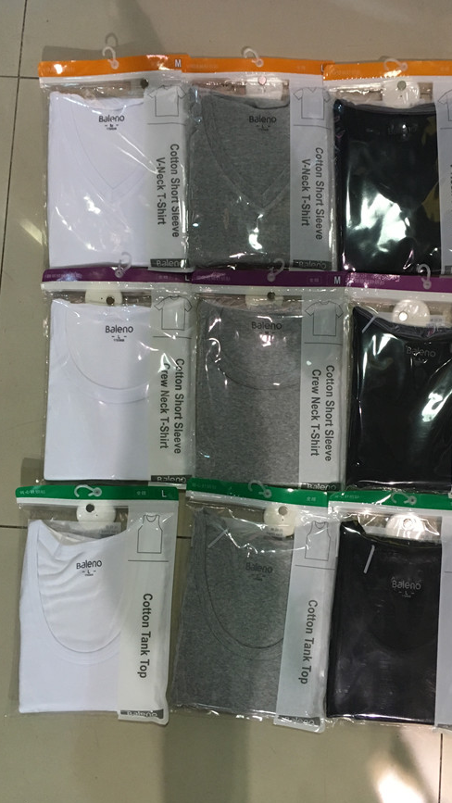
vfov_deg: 58.0
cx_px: 252
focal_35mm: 34
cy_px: 417
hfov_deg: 34.6
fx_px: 724
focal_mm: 4.15
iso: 200
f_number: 2.2
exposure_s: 1/33
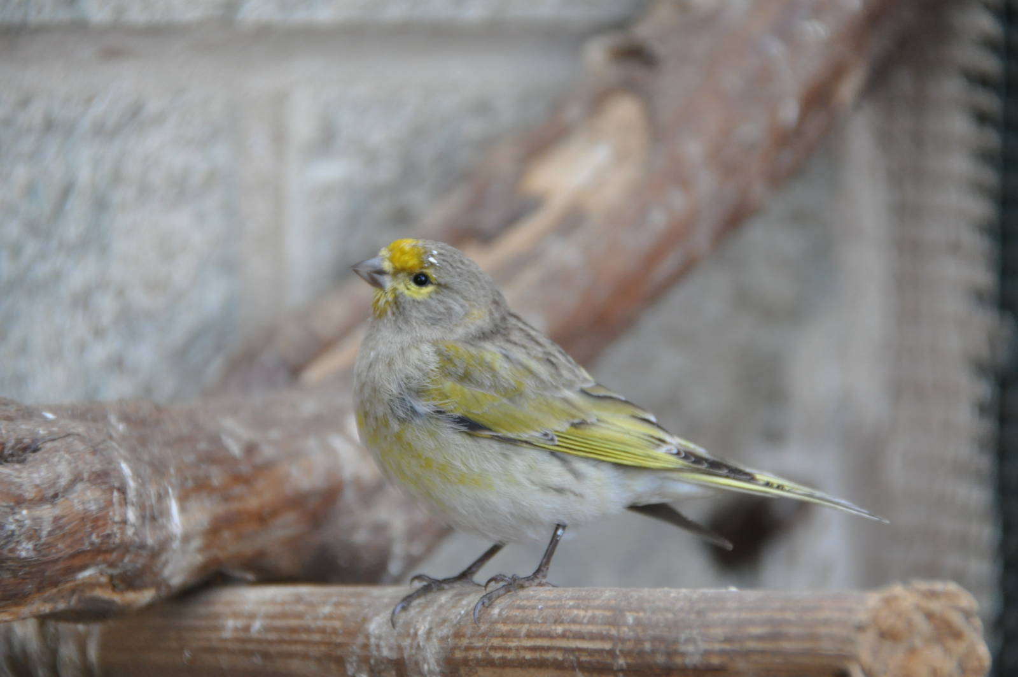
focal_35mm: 450
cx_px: 509
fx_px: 12711
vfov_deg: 3.0
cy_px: 338
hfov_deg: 4.6
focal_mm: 300
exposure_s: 1/60
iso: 1000
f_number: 5.6
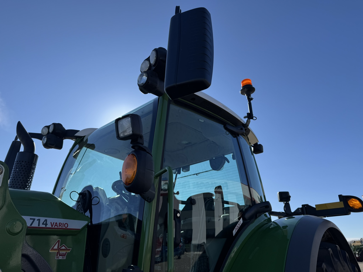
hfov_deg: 71.6
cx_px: 182
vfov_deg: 56.8
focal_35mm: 24
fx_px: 252
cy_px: 136
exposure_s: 1/6410
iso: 80
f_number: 1.78
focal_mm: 6.76
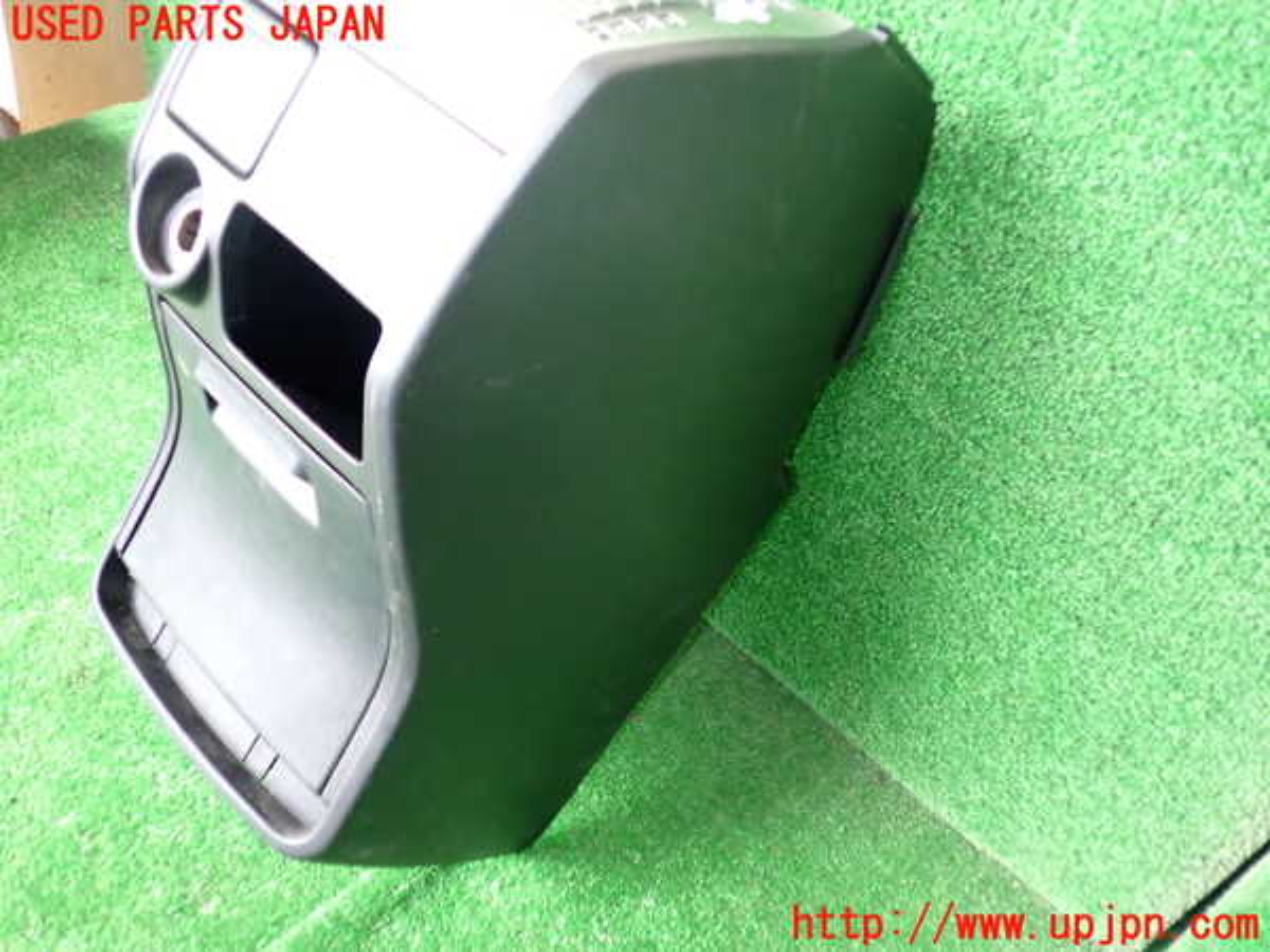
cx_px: 635
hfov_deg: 60.0
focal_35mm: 30
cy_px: 476
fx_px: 1101
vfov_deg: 46.8
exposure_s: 1/30
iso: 640
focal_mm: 5.4
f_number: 2.3
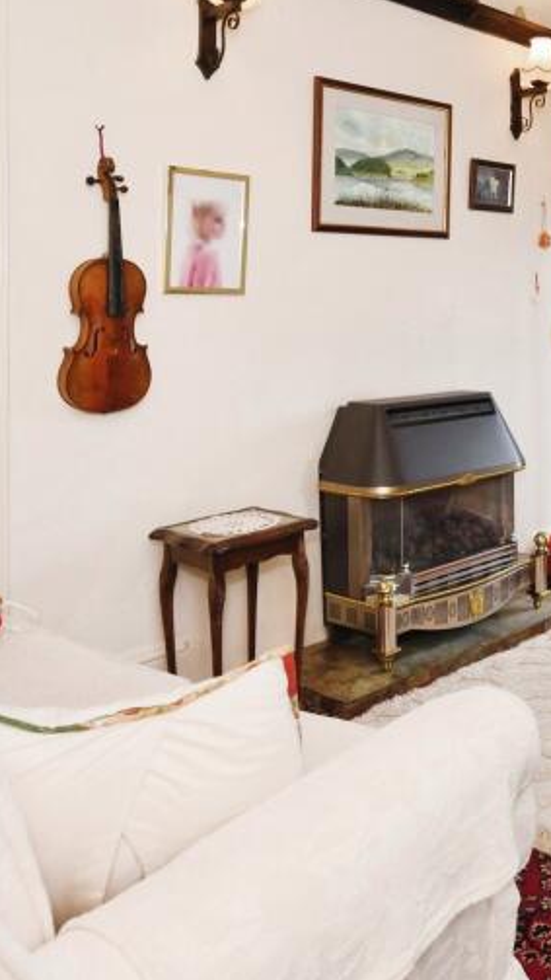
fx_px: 831
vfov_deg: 59.9
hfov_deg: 33.7
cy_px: 344
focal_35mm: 32
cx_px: 541
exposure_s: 1/60
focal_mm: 10
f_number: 8
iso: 400
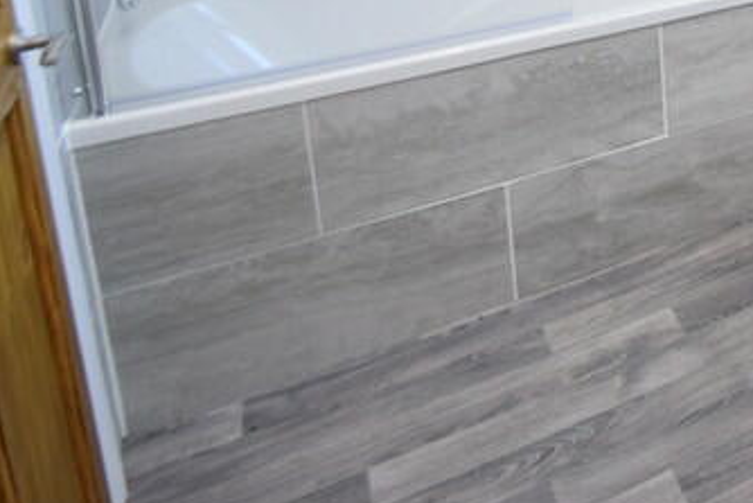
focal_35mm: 46
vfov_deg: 23.9
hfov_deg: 28.6
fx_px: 963
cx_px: 1114
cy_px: -229
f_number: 4
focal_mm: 10
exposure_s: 1/60
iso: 500
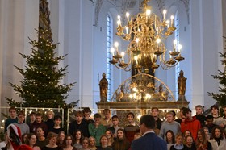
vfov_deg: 22.6
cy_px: 121
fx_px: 370
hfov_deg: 33.9
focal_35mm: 59
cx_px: 124
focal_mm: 22
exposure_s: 1/15
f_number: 3.8
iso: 560
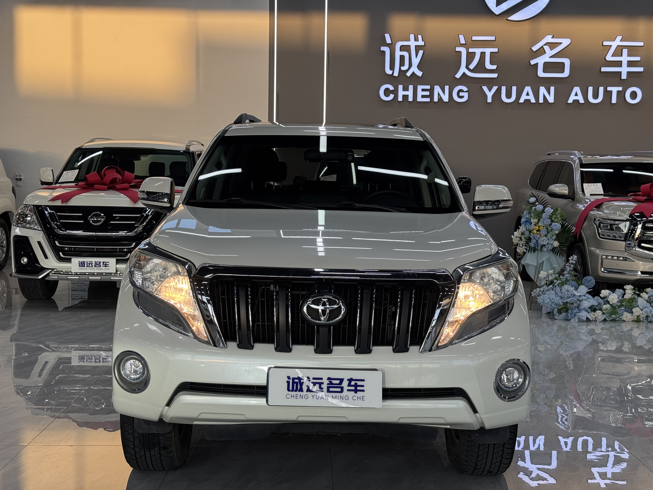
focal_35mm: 48
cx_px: 326
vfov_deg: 30.3
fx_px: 905
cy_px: 245
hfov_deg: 39.7
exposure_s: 1/282
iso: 64
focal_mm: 6.76
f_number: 1.78
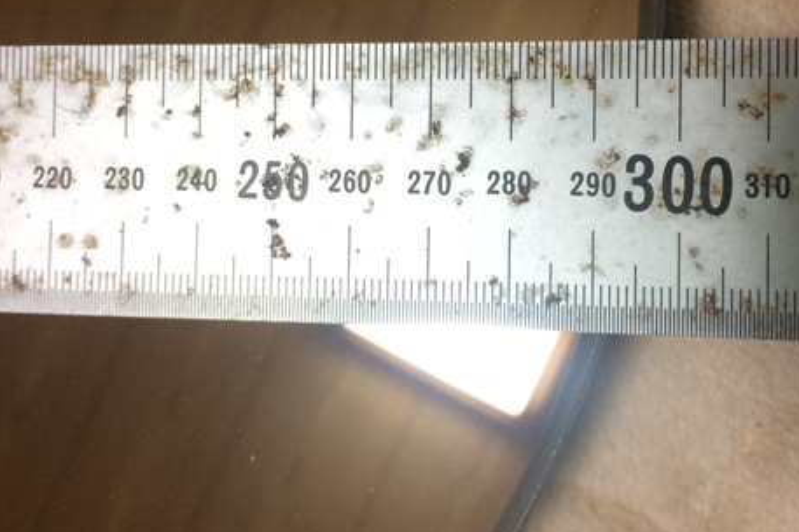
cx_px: 430
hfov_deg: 51.9
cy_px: 180
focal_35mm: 37
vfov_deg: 35.6
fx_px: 821
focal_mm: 4.15
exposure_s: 1/30
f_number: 2.2
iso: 160
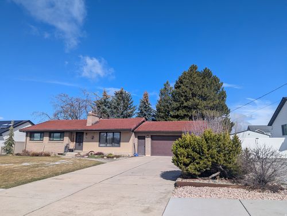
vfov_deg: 56.9
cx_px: 144
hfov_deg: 71.5
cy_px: 108
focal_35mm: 24
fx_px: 199
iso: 45
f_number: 1.85
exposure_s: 1/3534
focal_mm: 6.81
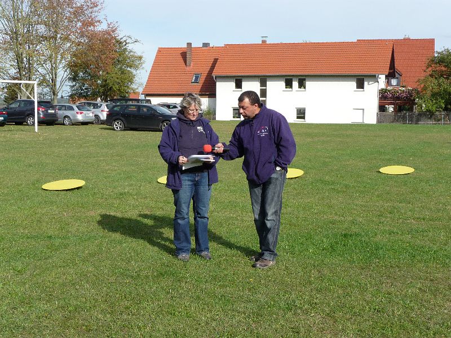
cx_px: 226
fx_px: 651
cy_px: 169
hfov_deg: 38.2
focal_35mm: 50
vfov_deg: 29.1
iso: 100
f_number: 4.2
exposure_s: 1/500
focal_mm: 8.5
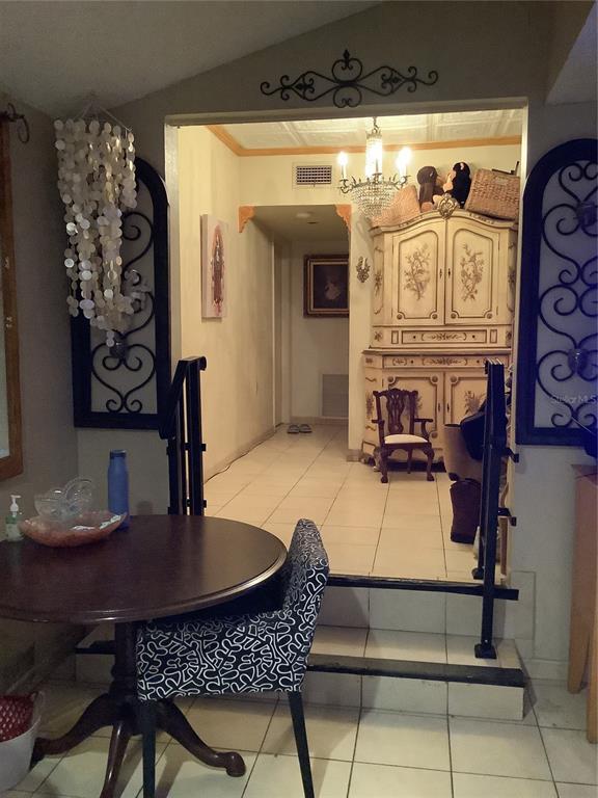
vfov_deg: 58.4
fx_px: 714
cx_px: 299
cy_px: 399
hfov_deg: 45.4
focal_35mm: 31
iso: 800
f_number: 2.4
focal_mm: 3.3
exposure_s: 1/30
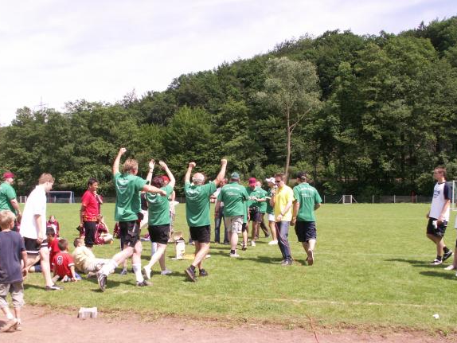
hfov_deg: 47.8
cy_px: 177
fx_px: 515
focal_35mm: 39
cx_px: 205
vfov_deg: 36.8
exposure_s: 1/200
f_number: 5.6
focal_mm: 5.86
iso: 50
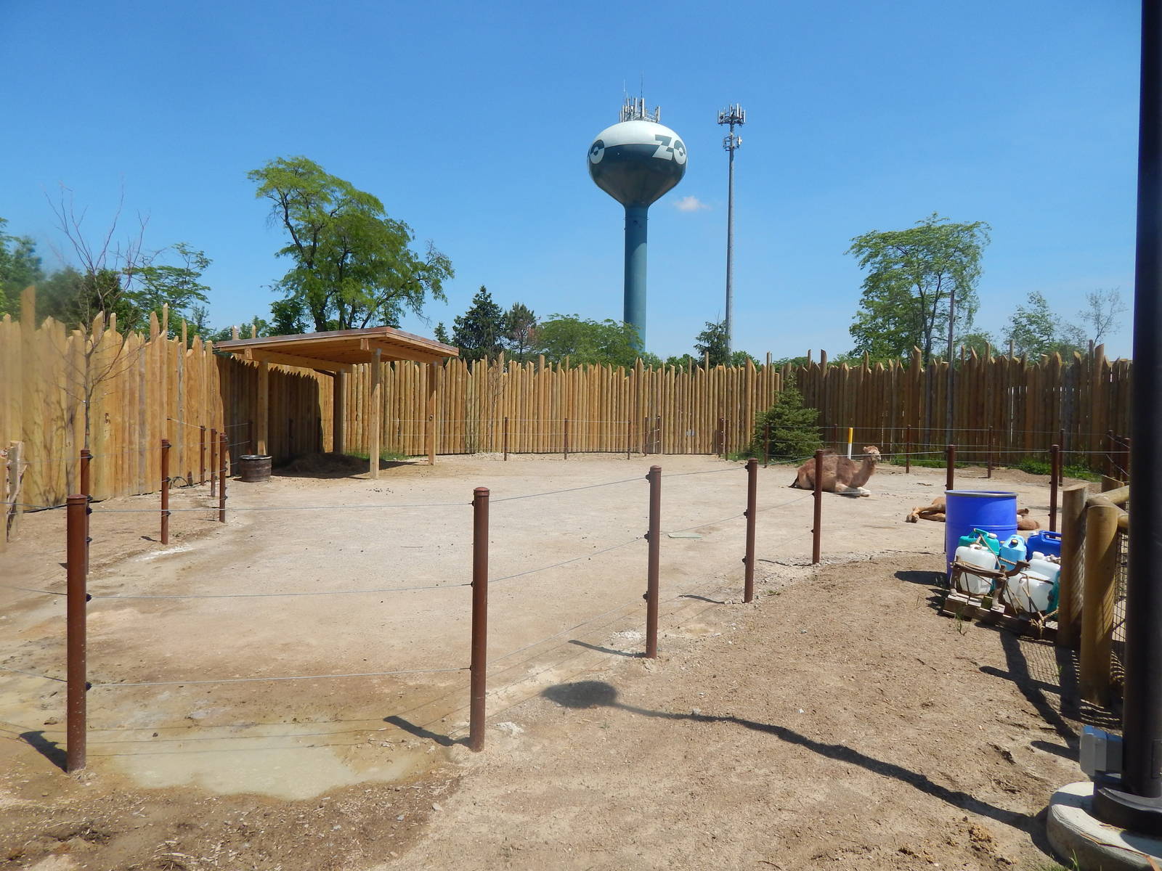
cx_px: 581
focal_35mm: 23
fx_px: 772
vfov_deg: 58.9
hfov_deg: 73.9
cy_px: 436
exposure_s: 1/500
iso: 125
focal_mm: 4
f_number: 6
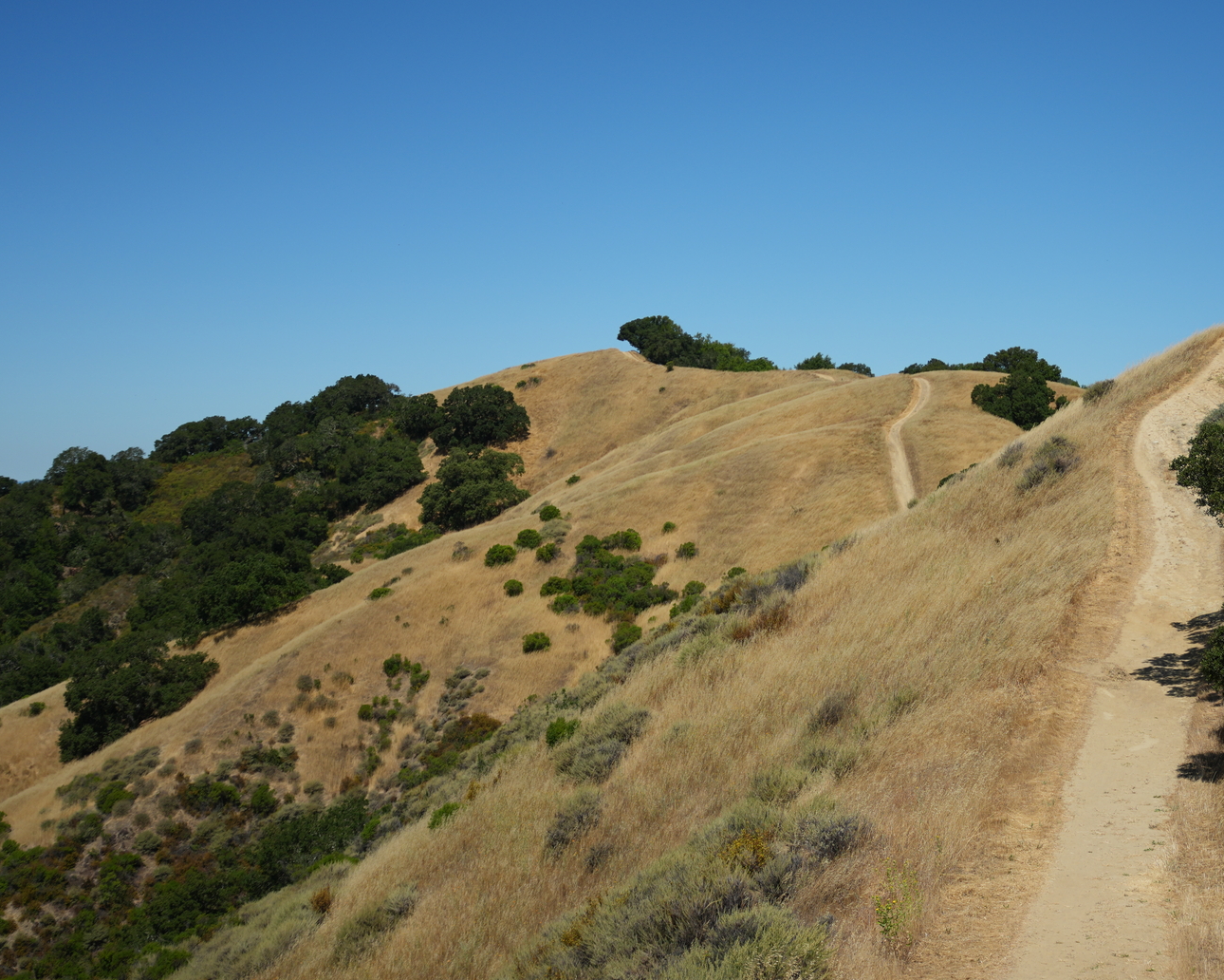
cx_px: 868
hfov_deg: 41.2
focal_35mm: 44
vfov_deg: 34.0
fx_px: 1594
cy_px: 370
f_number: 4
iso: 160
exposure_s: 1/2500
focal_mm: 28
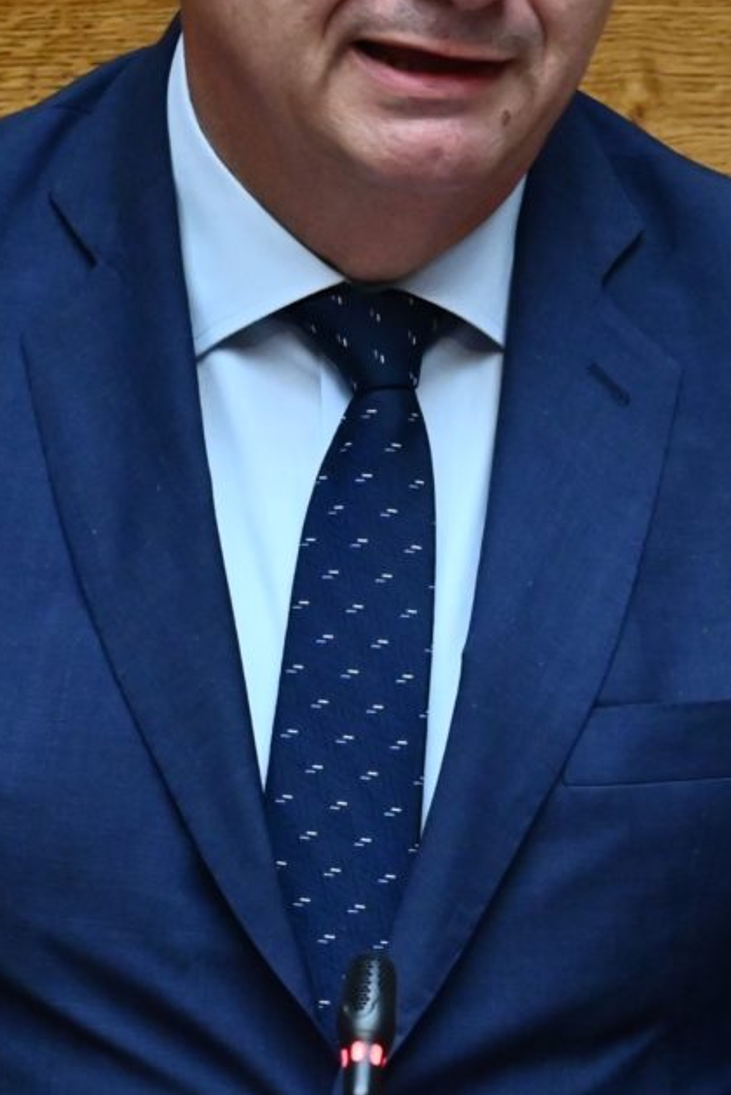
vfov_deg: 1.6
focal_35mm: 1303
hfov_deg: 1.1
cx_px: 618
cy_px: 567
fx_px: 39662
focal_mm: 400
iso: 5000
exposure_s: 1/250
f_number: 9
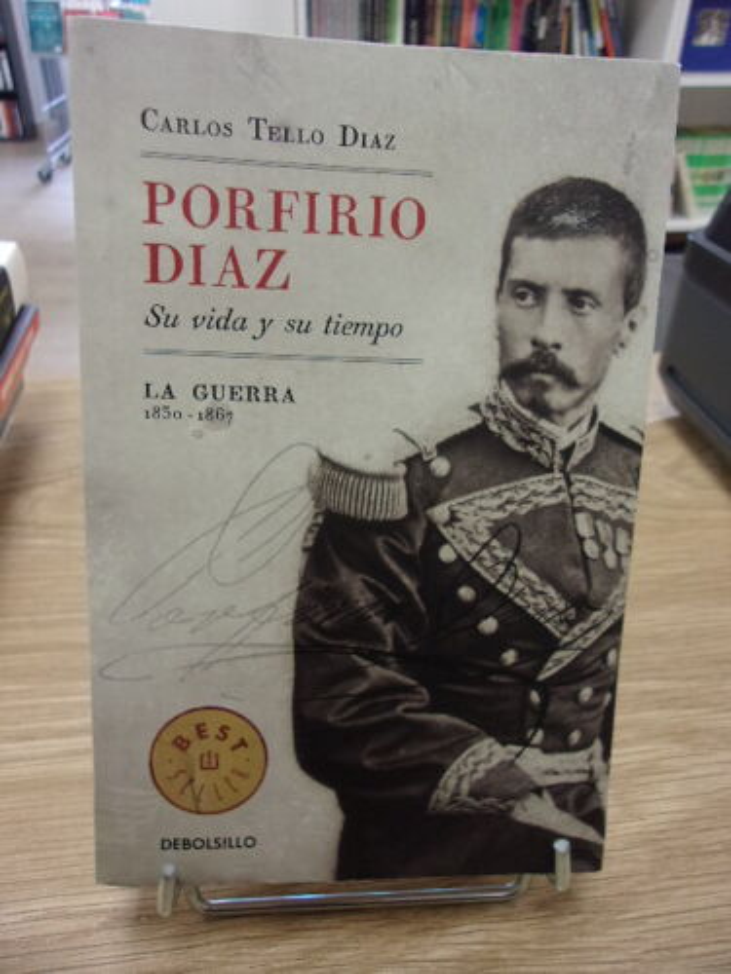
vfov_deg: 65.3
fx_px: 760
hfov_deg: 51.4
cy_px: 487
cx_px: 366
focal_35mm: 27
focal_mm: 4.9
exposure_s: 1/34
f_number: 3
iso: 165
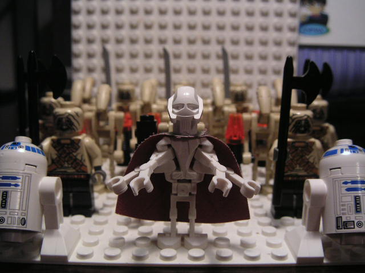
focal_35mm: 38
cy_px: 136
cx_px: 182
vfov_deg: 37.7
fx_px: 401
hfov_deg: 49.0
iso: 100
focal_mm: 6
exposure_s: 1/15
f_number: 2.8
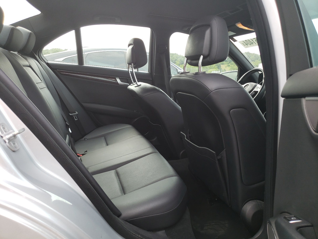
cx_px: 159
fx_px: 239
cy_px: 120
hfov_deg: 67.3
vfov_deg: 53.1
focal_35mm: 26
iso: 50
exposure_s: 1/345
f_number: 1.5
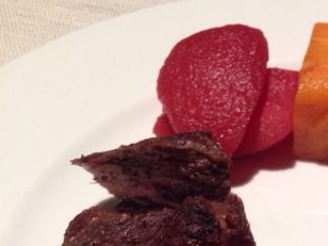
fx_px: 711
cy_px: 259
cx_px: 370
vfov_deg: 19.0
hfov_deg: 24.1
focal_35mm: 75
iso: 100
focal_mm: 4.12
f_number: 2.4
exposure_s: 1/20
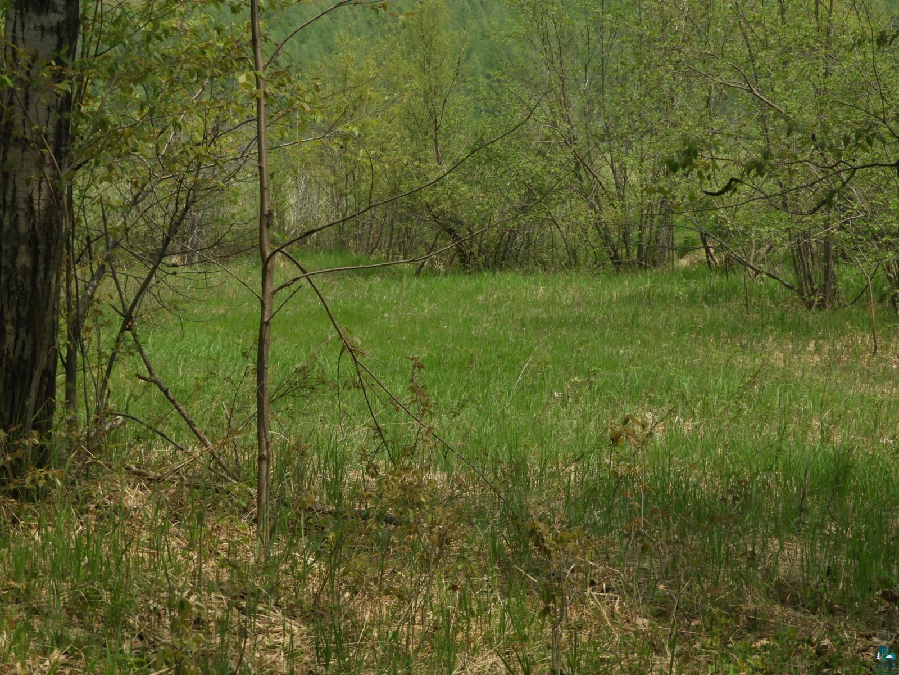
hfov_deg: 17.1
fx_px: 2987
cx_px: 450
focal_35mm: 115
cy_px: 338
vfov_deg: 12.9
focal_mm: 20.6
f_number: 5
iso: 100
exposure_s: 1/500
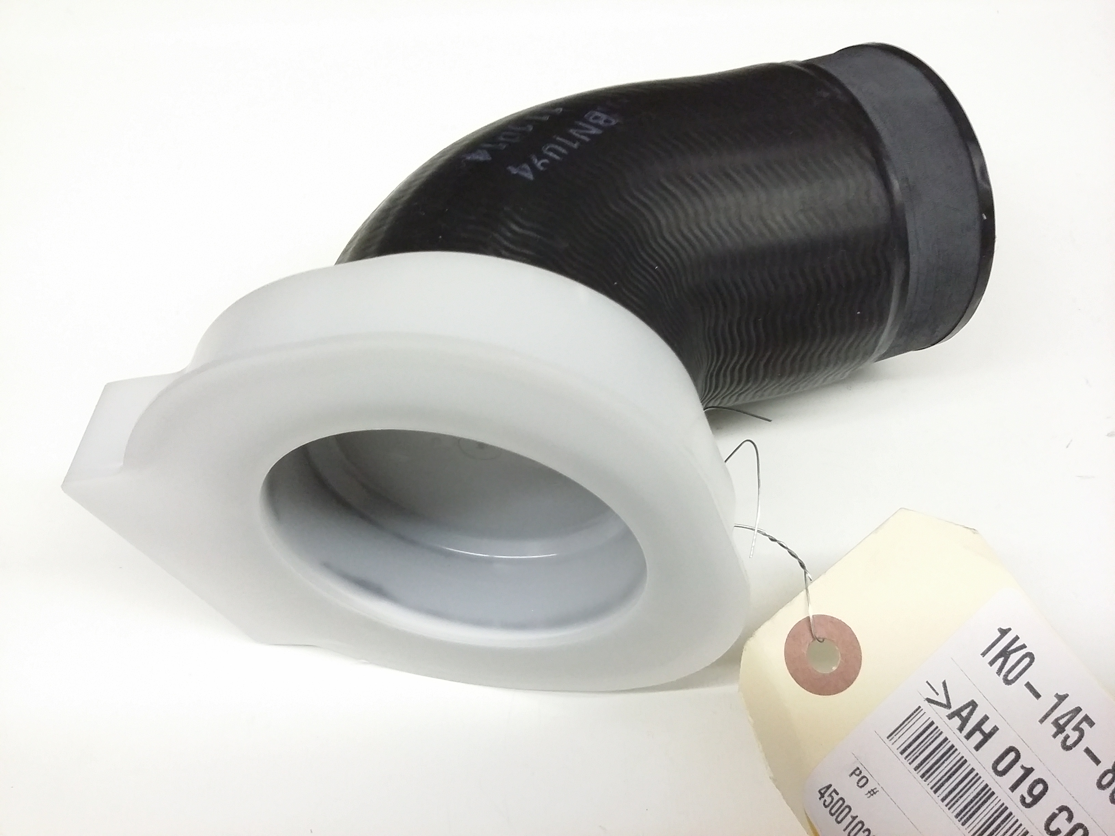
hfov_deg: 56.8
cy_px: 418
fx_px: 1031
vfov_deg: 44.2
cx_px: 558
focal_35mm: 32
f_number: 2.4
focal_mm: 3.4
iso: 250
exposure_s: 1/15
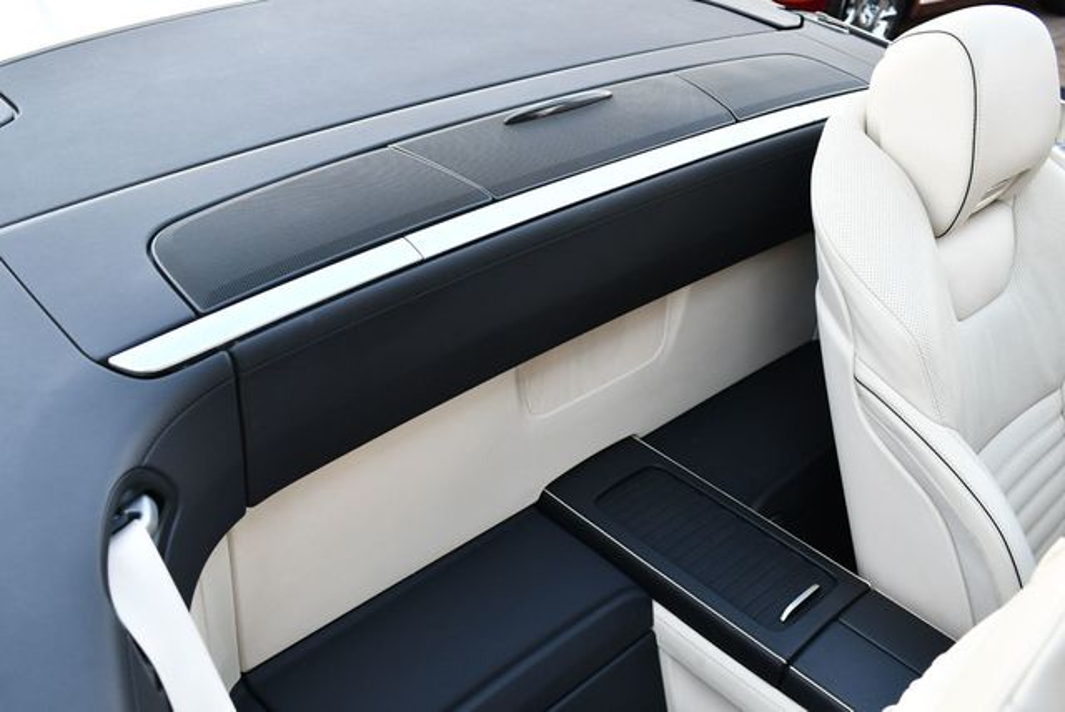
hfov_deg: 53.1
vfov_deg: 36.9
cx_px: 532
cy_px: 356
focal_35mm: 36
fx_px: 1066
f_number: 4.5
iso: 400
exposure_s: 1/250
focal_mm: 18
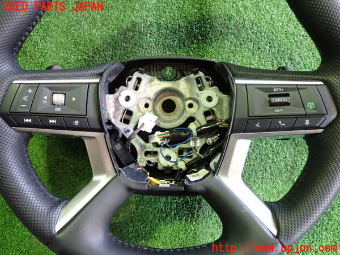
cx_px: 170
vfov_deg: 46.8
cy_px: 128
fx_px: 295
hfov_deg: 60.0
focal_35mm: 30
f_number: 2.3
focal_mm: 5.4
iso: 500
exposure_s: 1/30
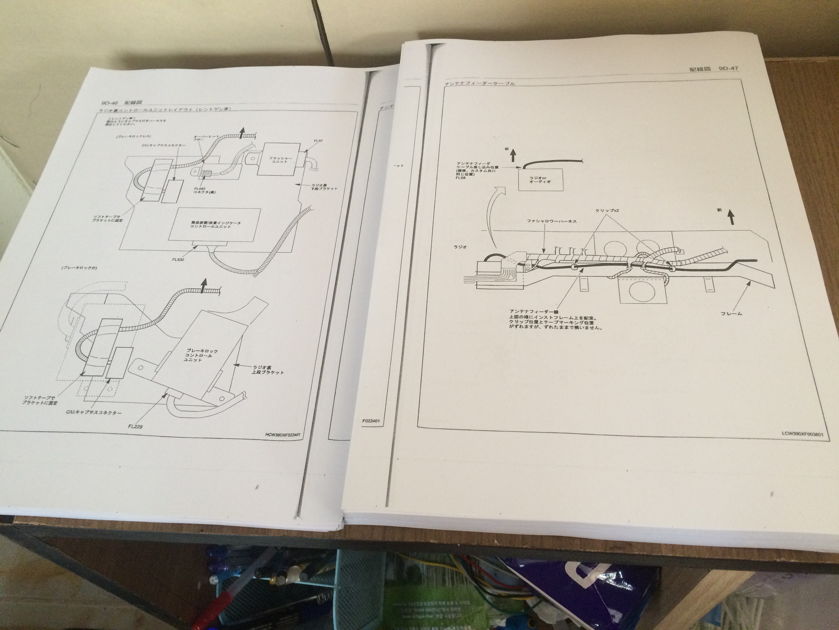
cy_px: 315
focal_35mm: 29
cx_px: 420
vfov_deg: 48.2
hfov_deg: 61.7
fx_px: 703
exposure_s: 1/30
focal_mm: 4.15
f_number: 2.2
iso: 125
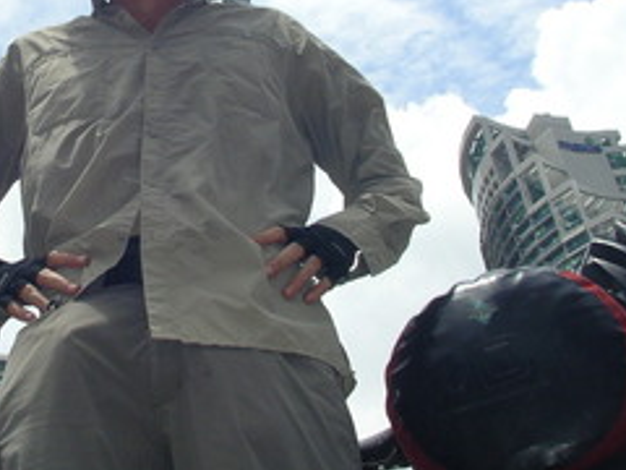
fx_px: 1248
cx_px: 154
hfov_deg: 27.8
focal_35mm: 69
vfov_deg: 21.2
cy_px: 159
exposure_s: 1/250
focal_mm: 5.7
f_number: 6.9
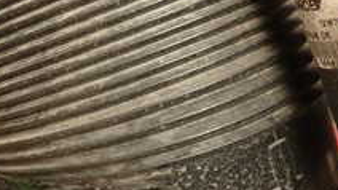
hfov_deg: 27.1
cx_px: 75
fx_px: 690
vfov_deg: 15.4
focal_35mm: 77
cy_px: 6
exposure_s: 1/40
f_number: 2
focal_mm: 4.5
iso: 200
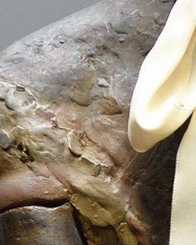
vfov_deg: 6.2
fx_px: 2195
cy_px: 478
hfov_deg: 5.0
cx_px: 403
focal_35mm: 303
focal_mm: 46
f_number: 4.5
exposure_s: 1/40
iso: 1600
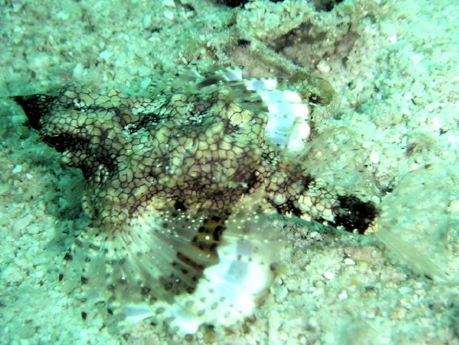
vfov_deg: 37.7
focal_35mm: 38
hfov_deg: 49.0
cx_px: 230
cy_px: 172
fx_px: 504
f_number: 6.7
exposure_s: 1/180
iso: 160
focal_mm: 6
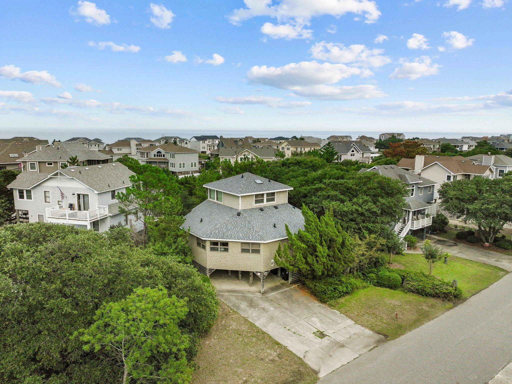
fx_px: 355
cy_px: 192
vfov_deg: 56.8
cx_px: 256
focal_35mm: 24
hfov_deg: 71.6
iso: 110
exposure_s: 1/3200
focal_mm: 12.29
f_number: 2.8
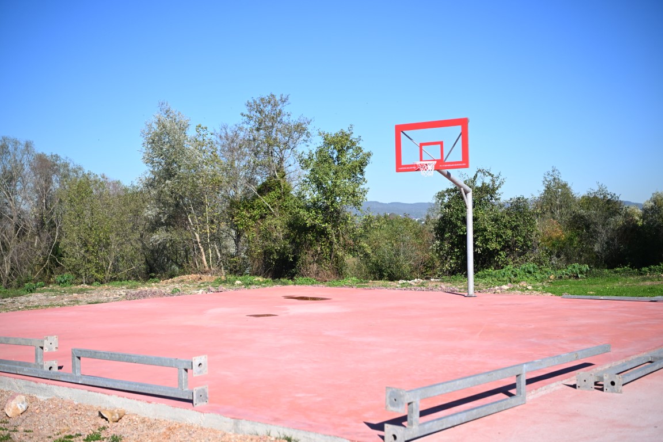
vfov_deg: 29.2
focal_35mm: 46
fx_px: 847
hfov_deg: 42.7
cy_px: 221
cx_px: 332
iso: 400
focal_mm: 46
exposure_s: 1/6400
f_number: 2.8
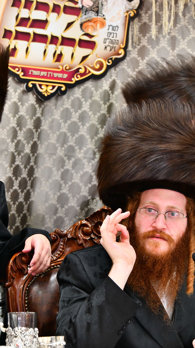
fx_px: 1131
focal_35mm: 123
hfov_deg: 9.9
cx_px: 113
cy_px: 160
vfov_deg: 17.4
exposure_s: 1/100
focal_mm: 82
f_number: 5.6
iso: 1250
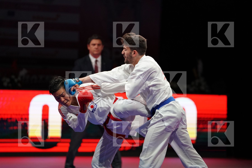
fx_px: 1169
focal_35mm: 167
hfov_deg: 12.3
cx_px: 126
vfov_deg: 8.2
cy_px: 84
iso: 3200
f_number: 2.8
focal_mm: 167
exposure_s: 1/1000
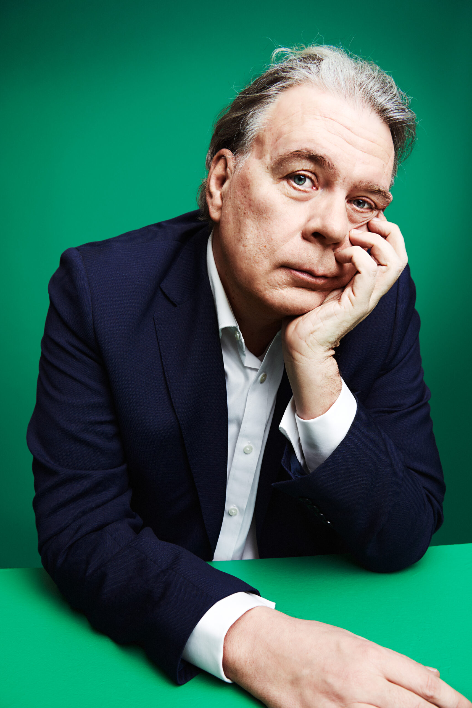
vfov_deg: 55.8
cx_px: 236
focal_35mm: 34
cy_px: 354
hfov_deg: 38.9
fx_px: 668
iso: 200
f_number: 8
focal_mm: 34
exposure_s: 1/200
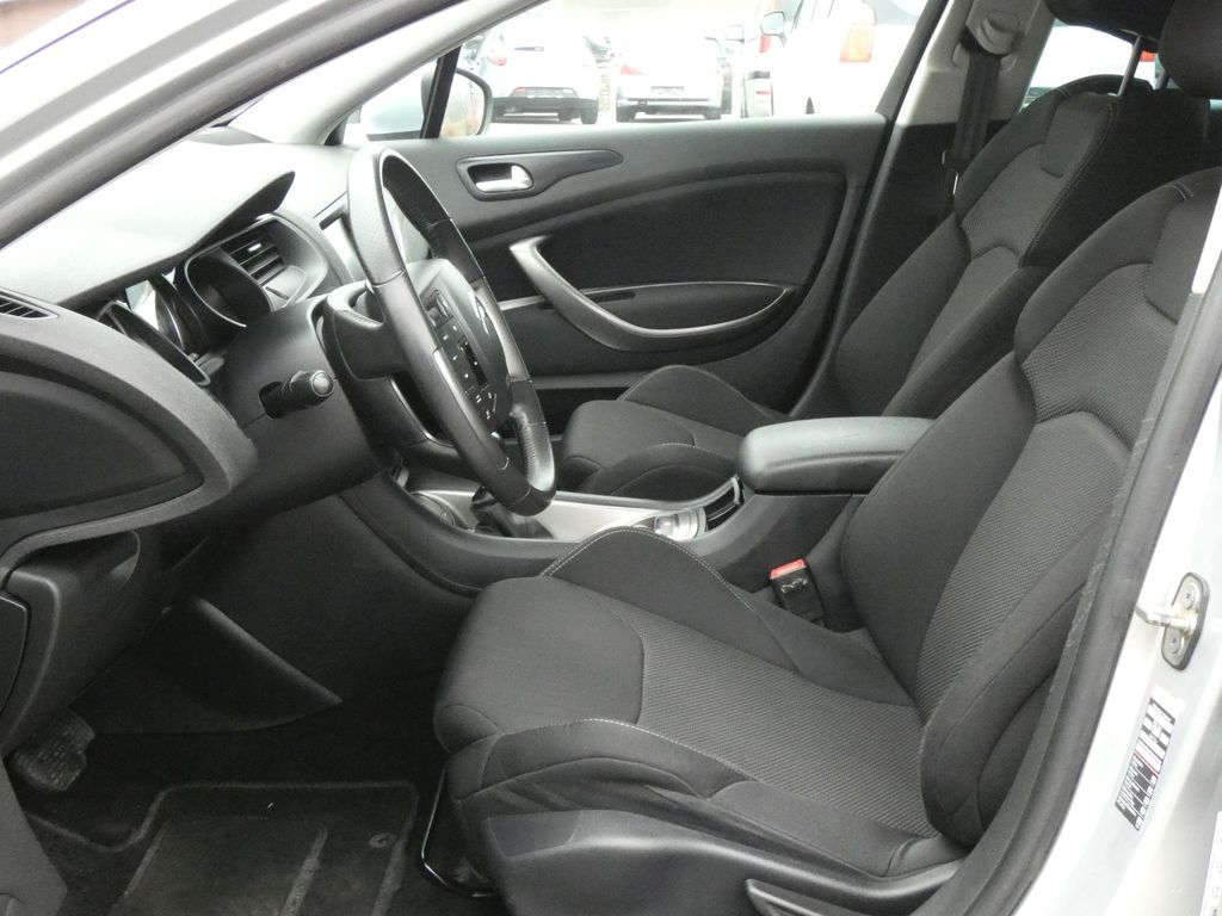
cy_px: 458
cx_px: 611
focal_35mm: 41
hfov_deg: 45.8
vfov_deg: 35.1
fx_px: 1447
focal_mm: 7.3
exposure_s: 1/80
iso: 1600
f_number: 5
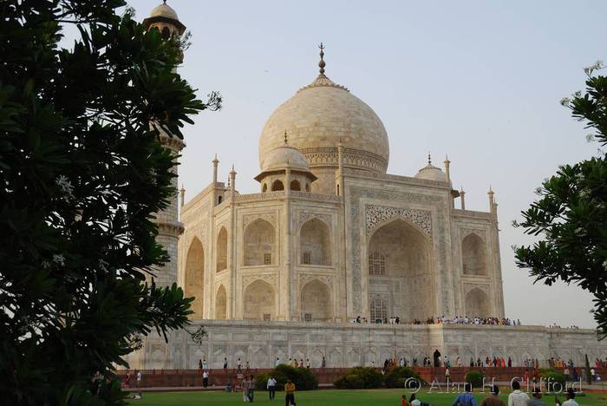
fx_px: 658
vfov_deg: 34.3
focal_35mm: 39
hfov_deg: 49.5
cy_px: 203
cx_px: 304
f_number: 5.6
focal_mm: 26
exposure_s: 1/125
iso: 100
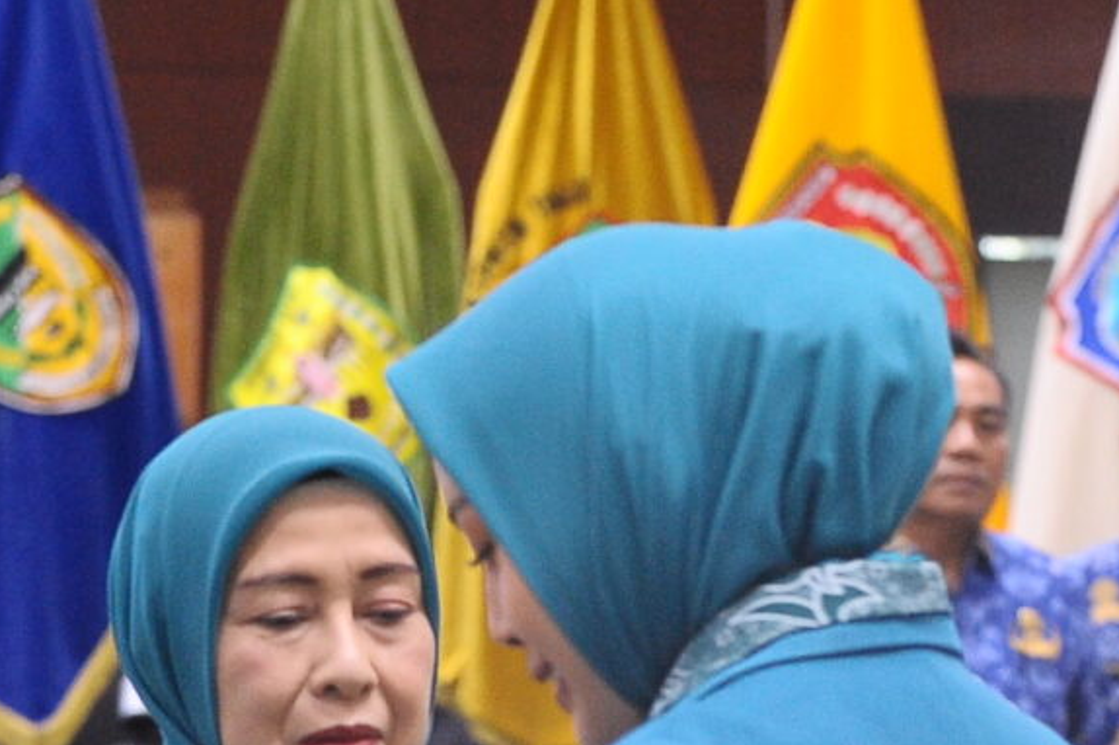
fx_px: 14134
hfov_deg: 4.5
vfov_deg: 3.0
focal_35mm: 455
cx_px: 760
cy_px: 1097
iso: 1600
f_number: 5.6
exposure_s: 1/50
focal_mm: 102
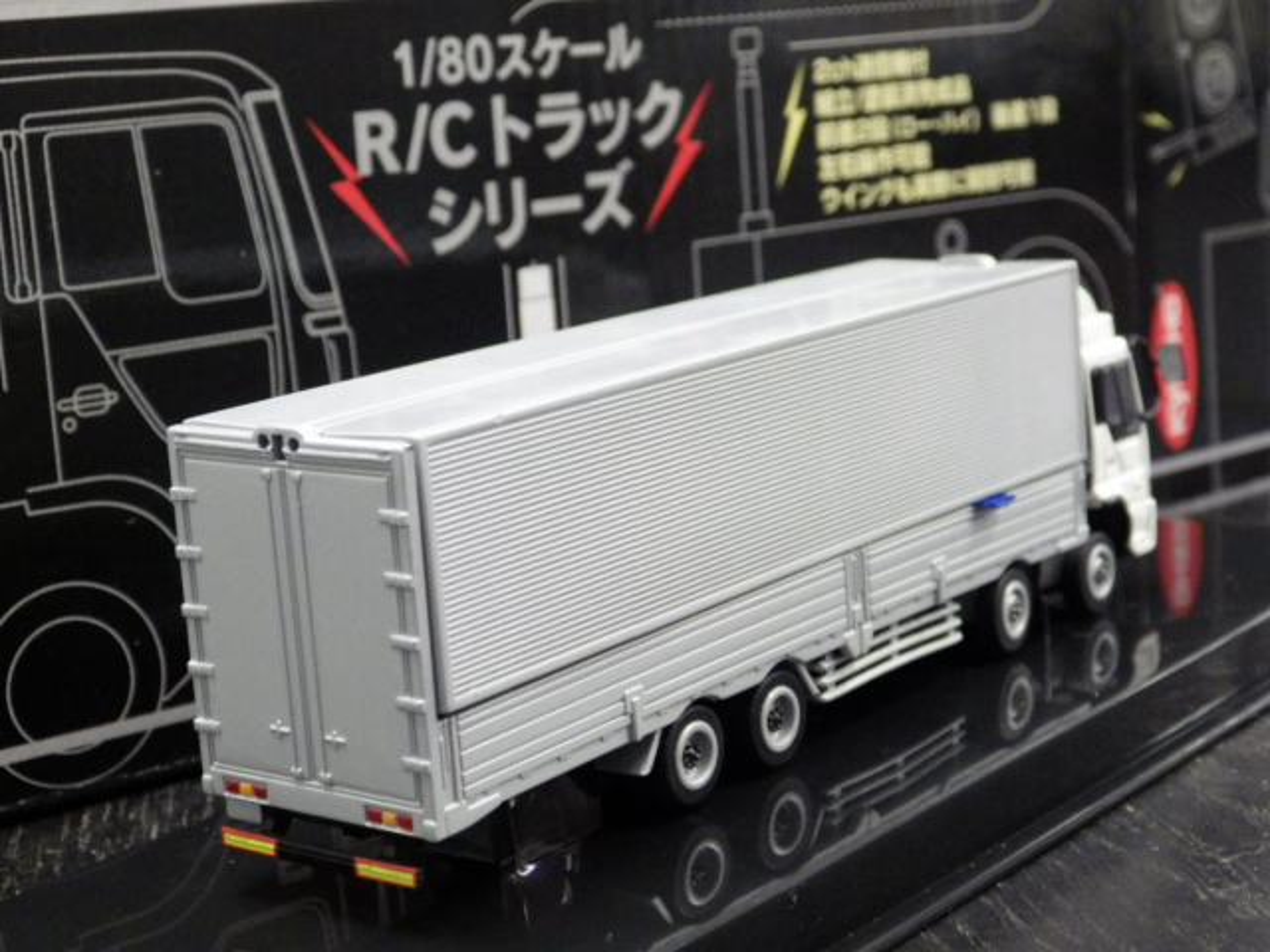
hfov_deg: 27.4
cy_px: 476
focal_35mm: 71
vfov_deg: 20.7
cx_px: 635
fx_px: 2605
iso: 1000
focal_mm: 12.8
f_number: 4.2
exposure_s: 1/25
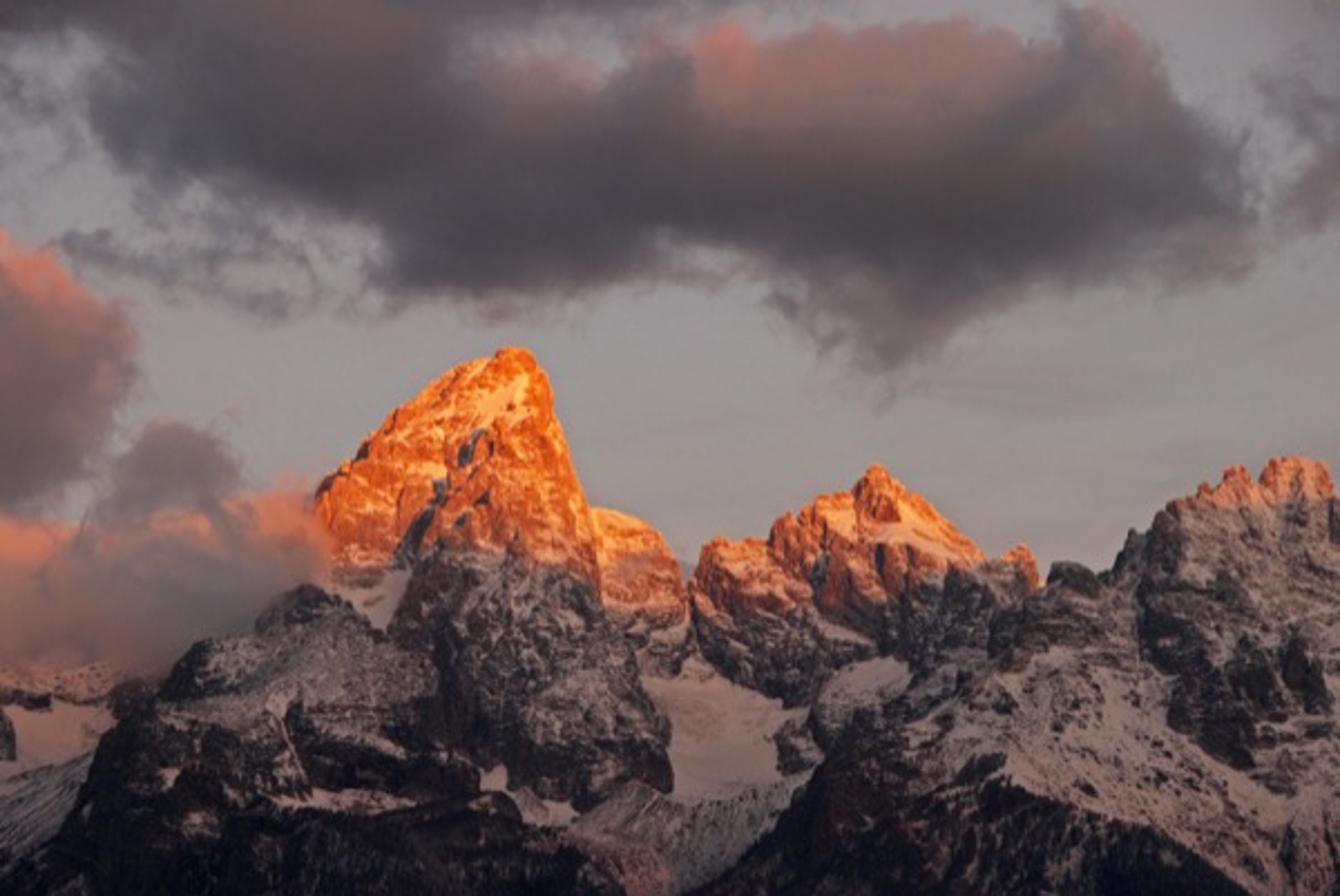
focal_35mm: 142
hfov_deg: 14.4
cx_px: 670
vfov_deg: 9.6
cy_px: 448
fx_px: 5308
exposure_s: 1/125
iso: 400
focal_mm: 95
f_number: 9
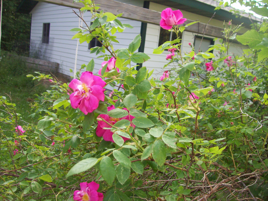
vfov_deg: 39.6
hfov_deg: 51.4
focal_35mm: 36
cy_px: 100
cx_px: 134
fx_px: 279
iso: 80
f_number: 2.7
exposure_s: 1/211
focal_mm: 6
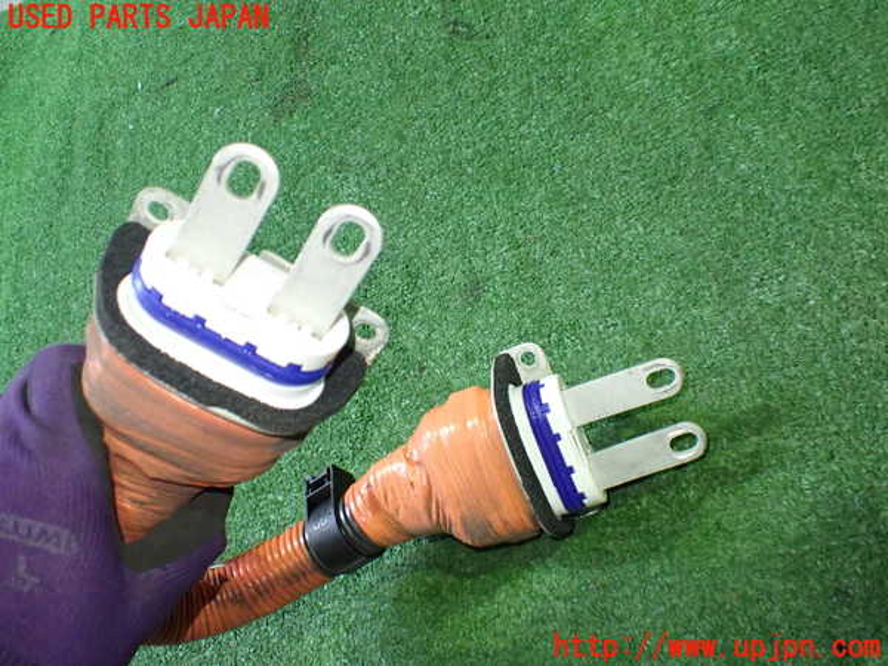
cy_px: 333
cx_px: 444
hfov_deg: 60.0
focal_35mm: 30
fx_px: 770
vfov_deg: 46.8
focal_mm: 5.4
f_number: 2.3
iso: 800
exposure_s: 1/50
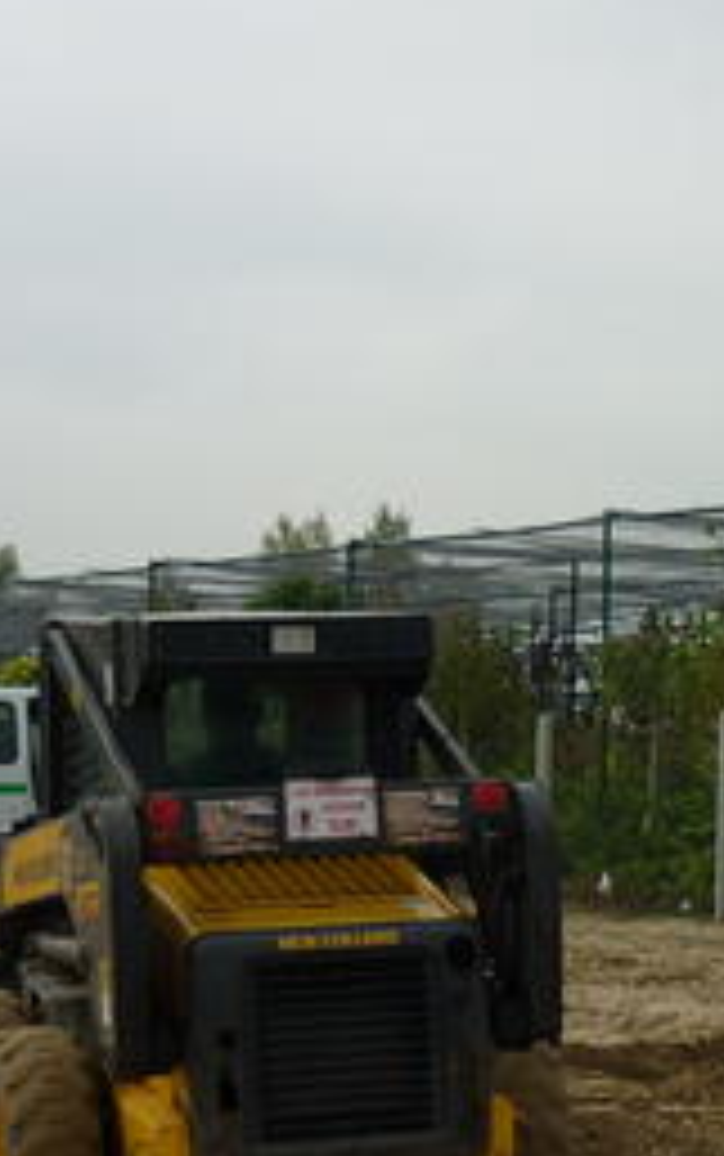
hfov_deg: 12.5
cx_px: 818
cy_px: 909
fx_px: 3246
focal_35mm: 103
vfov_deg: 20.0
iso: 80
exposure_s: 1/1000
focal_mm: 6.4
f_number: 3
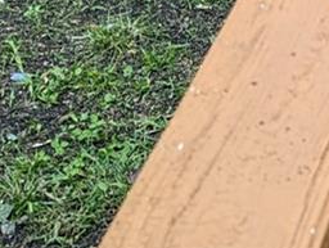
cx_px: 725
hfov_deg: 9.5
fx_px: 1819
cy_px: -421
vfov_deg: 7.2
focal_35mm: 191
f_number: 1.85
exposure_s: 1/62.3
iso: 38
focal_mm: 6.81
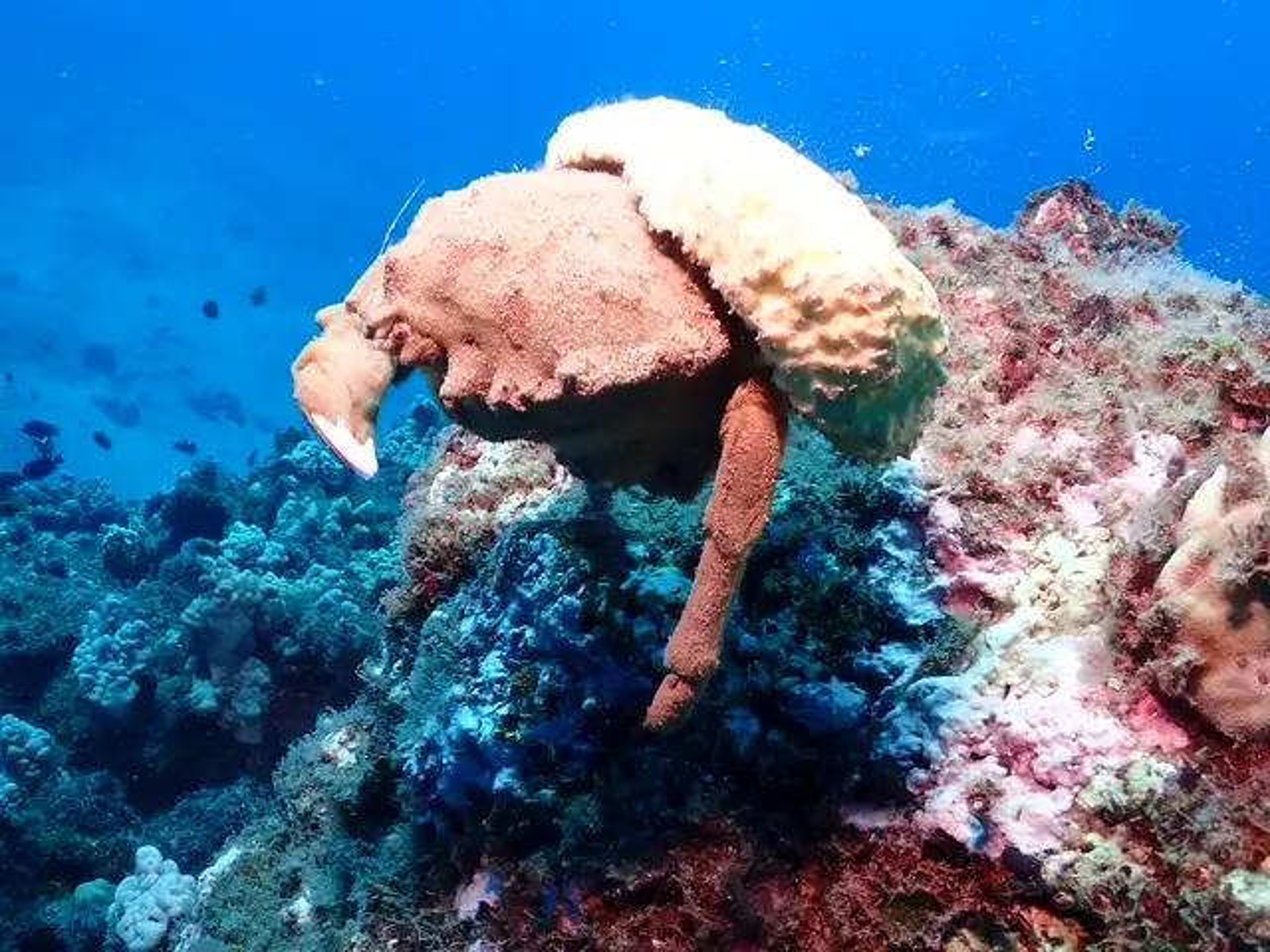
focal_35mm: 43
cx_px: 635
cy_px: 476
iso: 125
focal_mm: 7.86
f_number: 4
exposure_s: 1/160
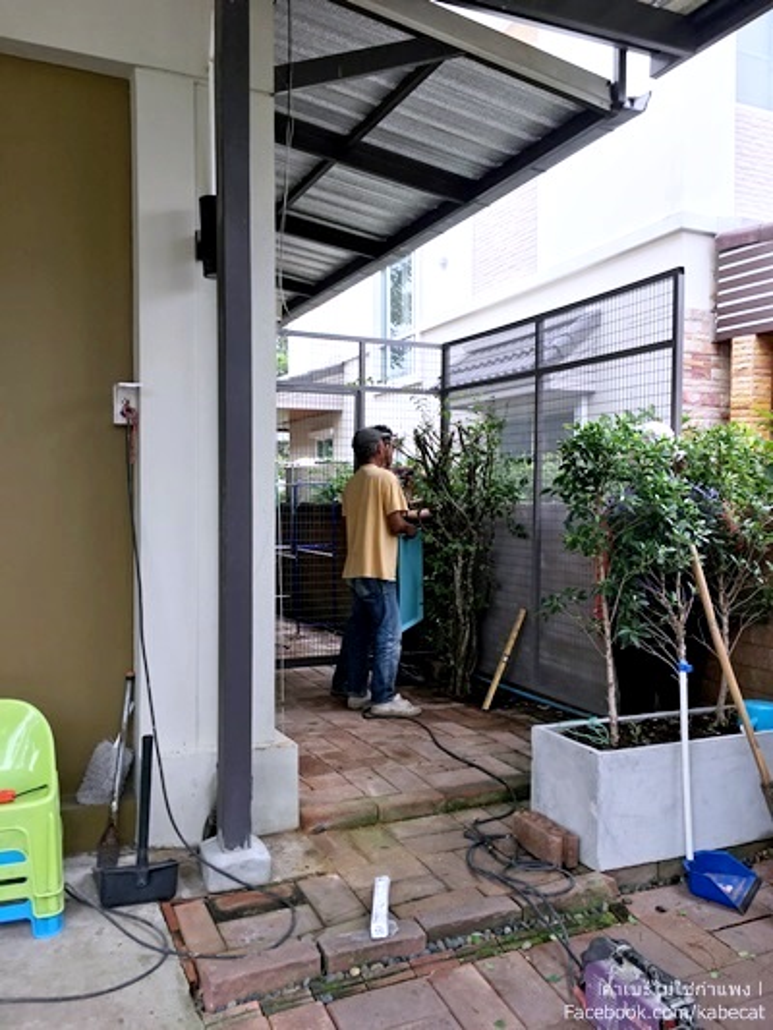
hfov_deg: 48.2
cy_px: 515
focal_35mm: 29
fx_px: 863
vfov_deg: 61.6
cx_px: 386
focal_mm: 4.15
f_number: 2.2
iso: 25
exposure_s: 1/240
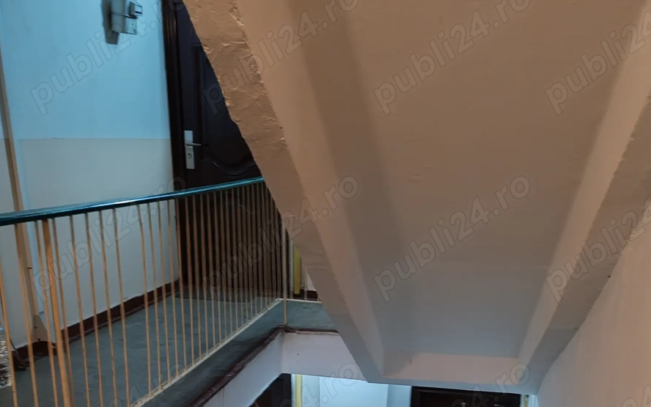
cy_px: 461
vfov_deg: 27.1
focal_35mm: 43
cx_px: 365
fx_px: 763
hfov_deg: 46.1
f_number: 1.9
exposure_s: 1/33
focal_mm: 6.12
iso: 3200
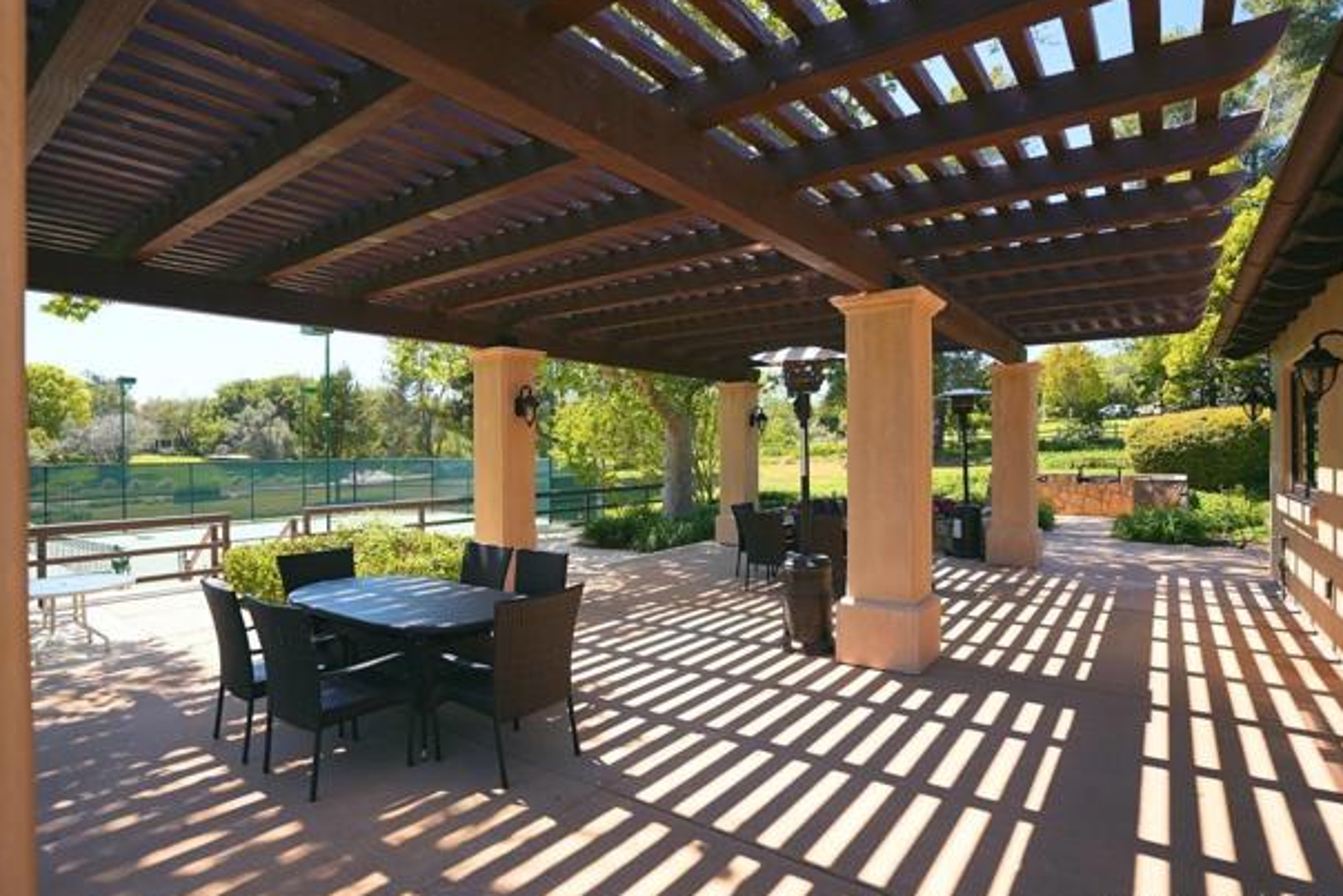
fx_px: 672
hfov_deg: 89.9
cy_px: 461
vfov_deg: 67.4
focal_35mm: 18
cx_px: 636
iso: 160
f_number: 3.2
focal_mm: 17
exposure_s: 1/800
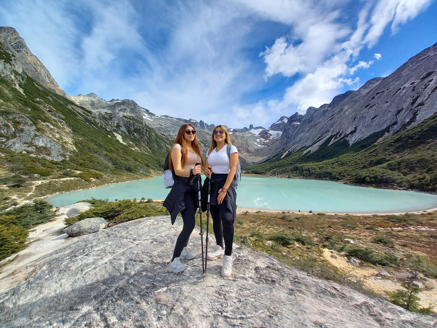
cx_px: 218
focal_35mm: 13
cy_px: 164
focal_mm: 1.42
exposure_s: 1/1086
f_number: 2.2
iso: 50
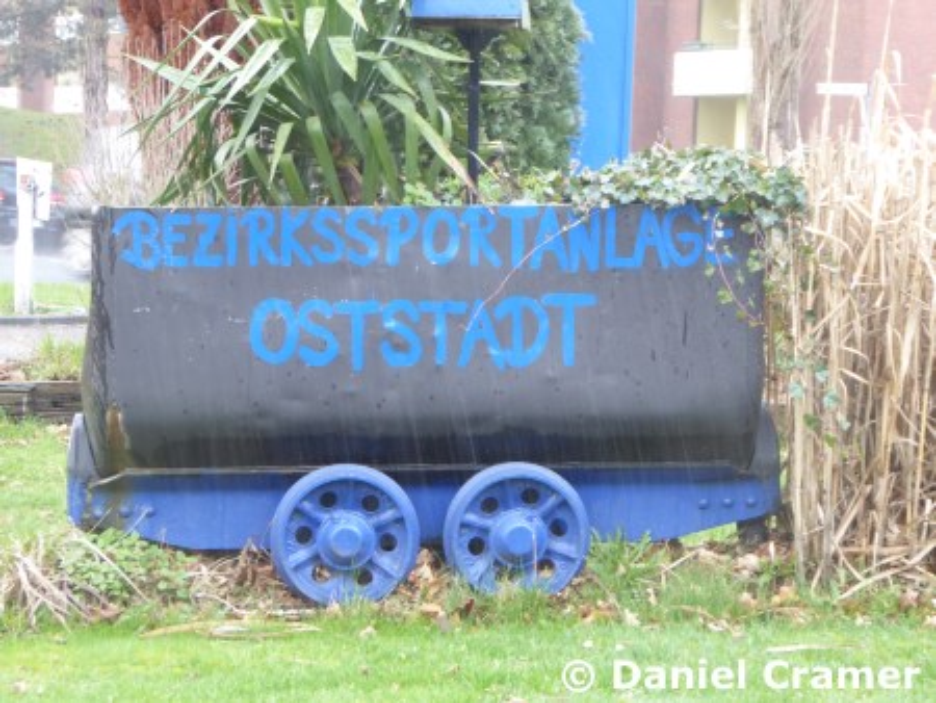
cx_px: 468
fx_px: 2868
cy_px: 352
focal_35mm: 106
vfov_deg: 14.0
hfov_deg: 18.5
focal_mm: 19
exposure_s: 1/30
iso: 400
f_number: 5.1
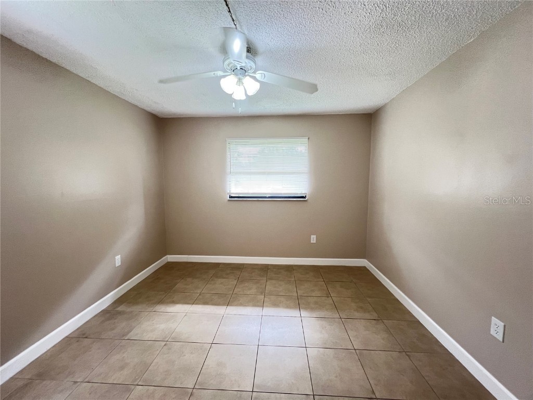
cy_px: 200
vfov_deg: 89.9
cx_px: 266
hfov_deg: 106.2
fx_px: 200
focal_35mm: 13
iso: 200
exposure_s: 1/60
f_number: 1.8
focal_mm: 1.57
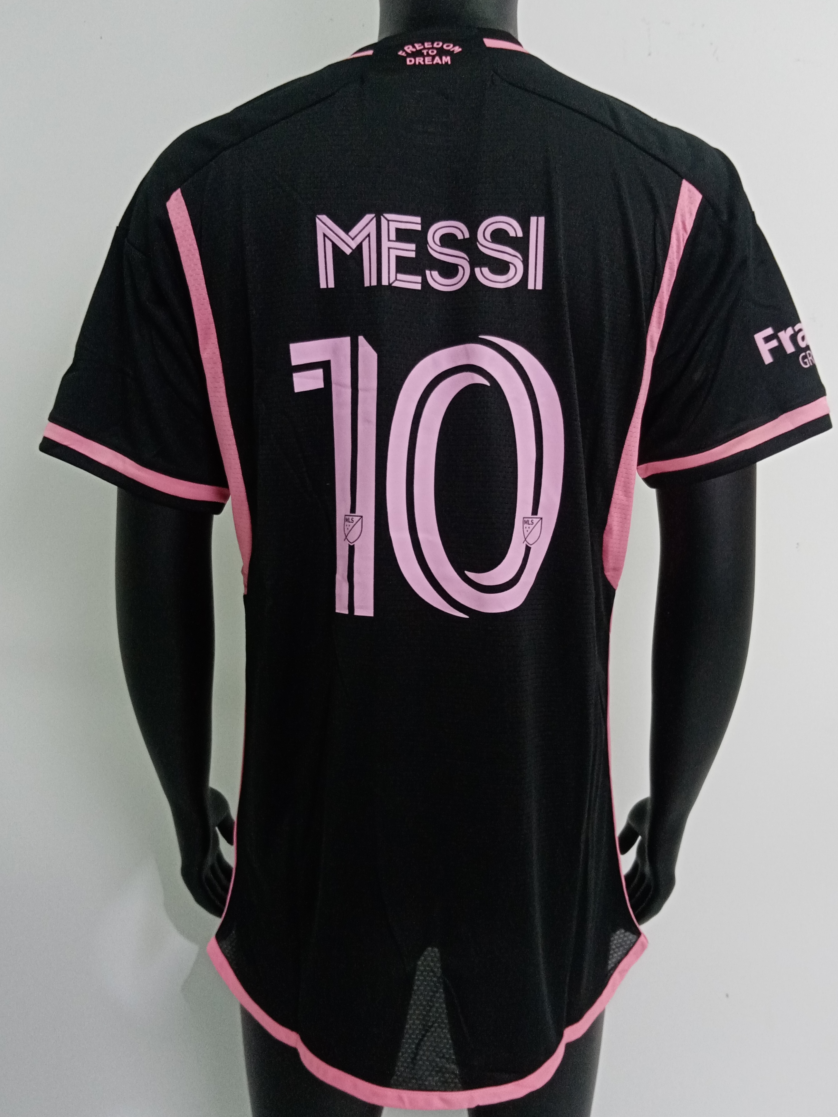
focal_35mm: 27
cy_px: 570
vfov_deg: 65.3
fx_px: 872
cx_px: 433
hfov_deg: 51.3
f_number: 1.8
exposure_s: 1/120
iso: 193
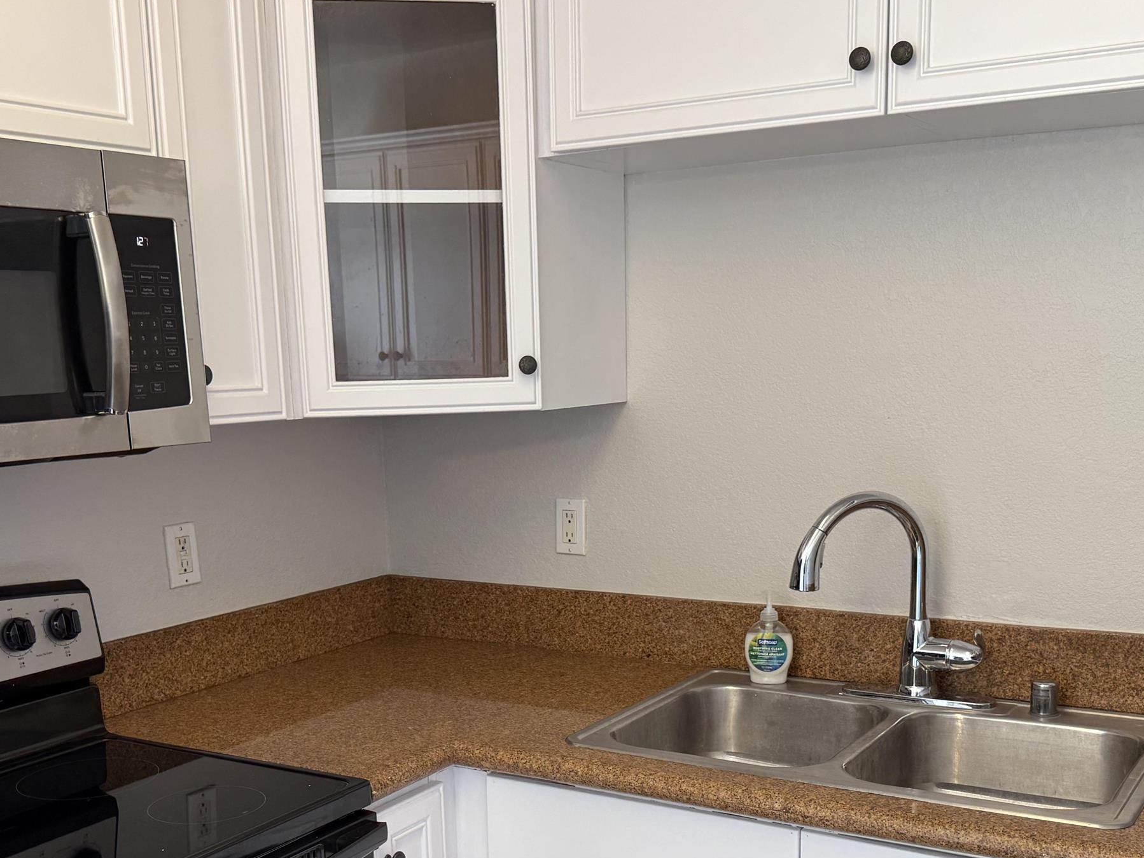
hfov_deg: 45.8
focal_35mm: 41
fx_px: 1355
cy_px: 607
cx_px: 550
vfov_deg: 34.6
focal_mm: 6.76
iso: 160
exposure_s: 1/120
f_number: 1.78
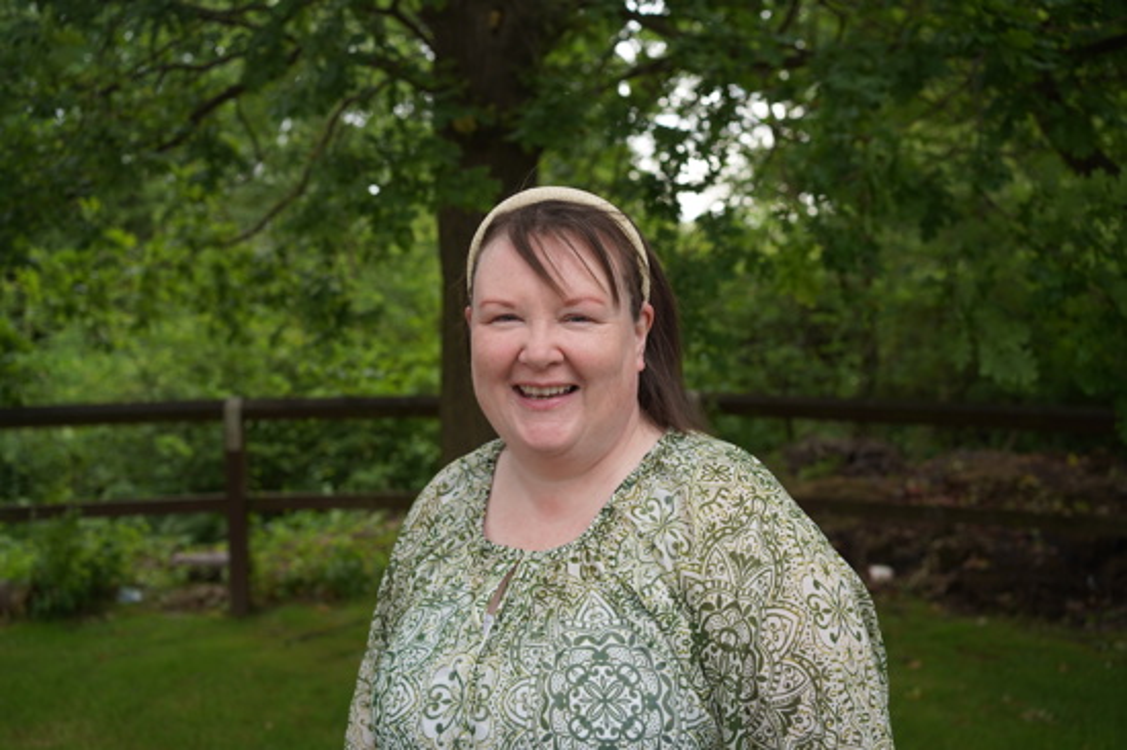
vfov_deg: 37.8
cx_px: 564
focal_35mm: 35
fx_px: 1095
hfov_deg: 54.5
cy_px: 375
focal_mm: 35
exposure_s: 1/160
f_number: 4
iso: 125
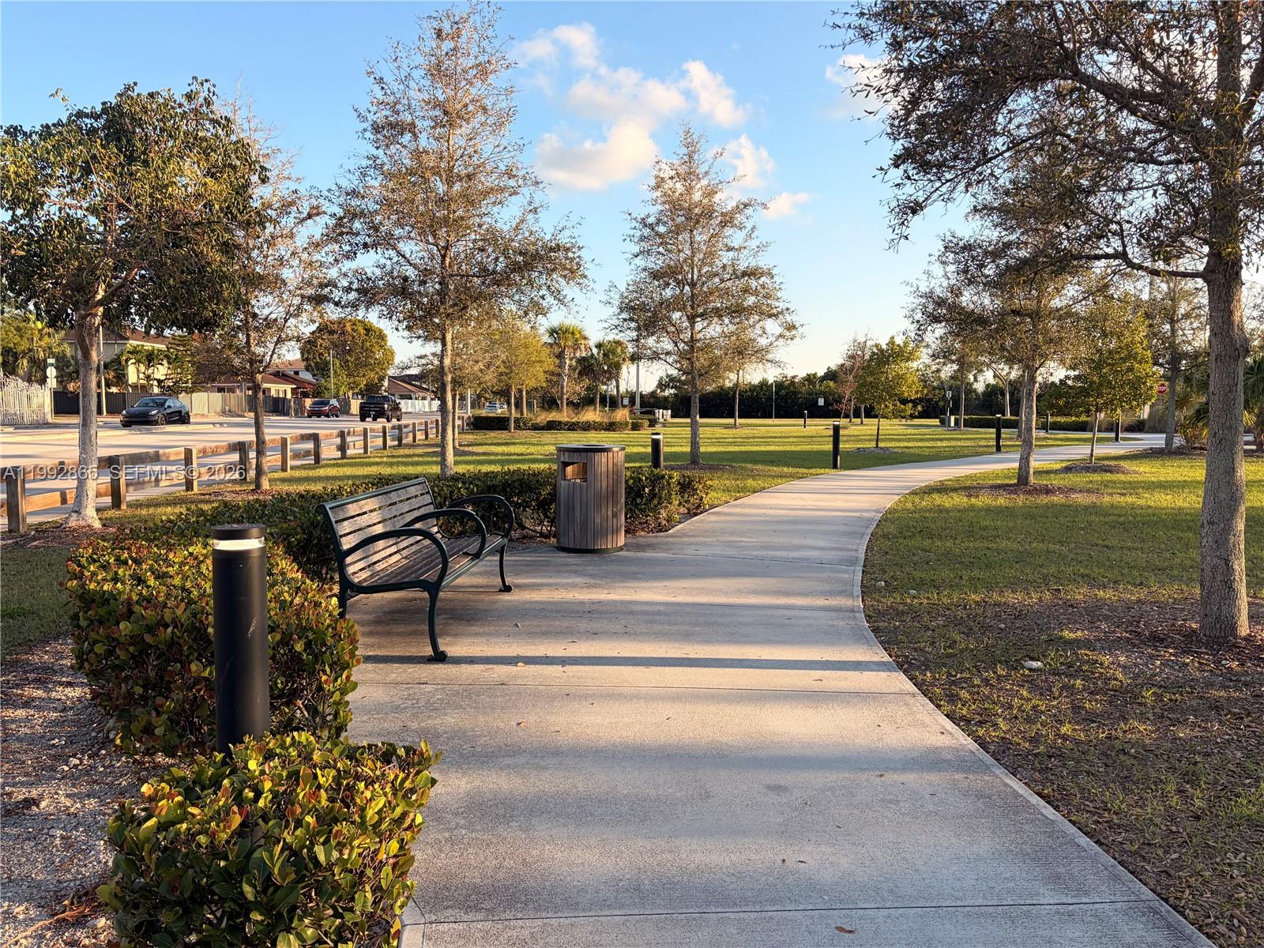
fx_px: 949
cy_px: 474
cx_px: 632
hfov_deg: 67.3
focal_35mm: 26
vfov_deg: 53.1
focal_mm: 5.96
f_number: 1.6
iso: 50
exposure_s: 1/850
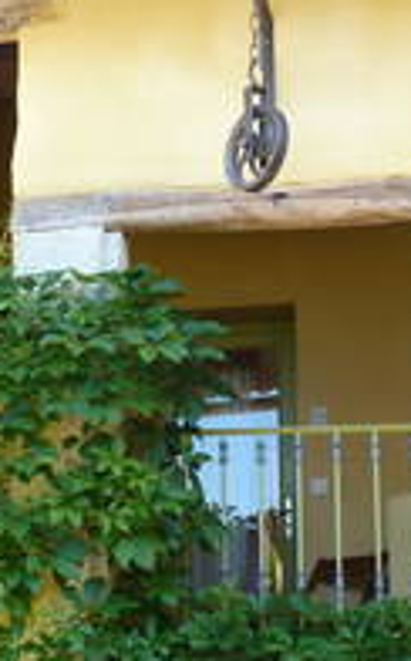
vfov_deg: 26.4
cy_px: 418
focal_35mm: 78
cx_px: 44
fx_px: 1402
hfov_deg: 16.5
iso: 80
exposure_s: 1/50
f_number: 3.6
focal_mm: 6.5
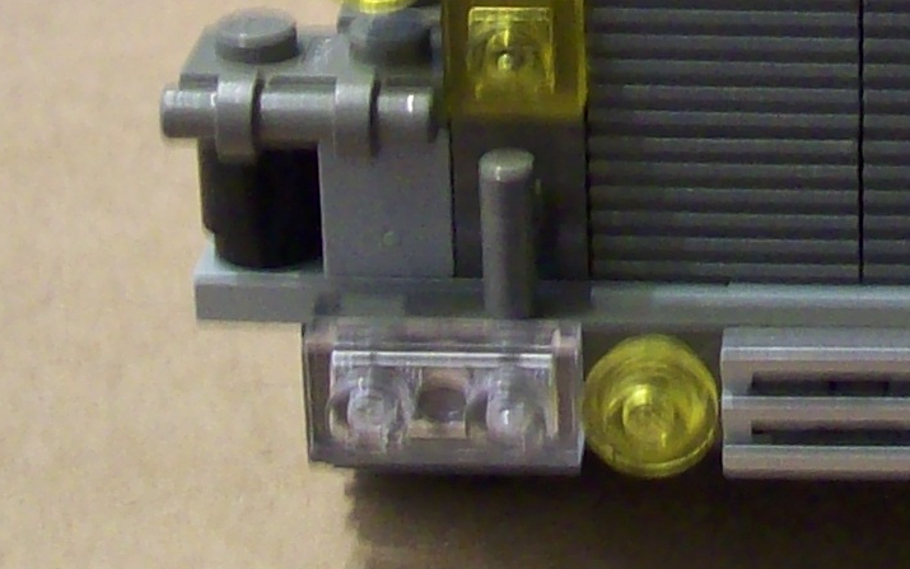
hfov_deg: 13.6
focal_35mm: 152
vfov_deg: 8.4
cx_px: 899
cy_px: -325
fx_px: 3770
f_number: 2.7
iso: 160
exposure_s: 1/15.1
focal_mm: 6
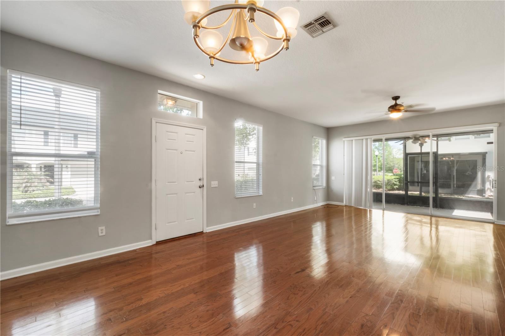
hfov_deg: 100.4
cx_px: 252
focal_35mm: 15
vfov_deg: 77.3
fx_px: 210
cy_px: 168
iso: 320
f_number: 22
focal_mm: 10
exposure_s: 1/1.67
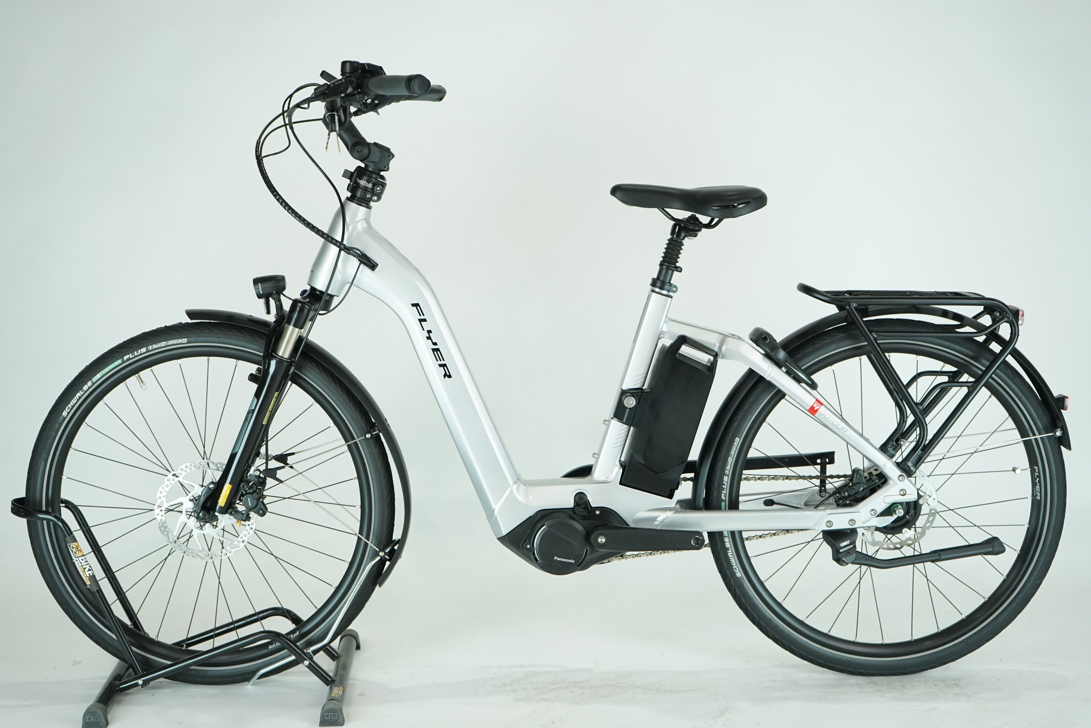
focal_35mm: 55
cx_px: 546
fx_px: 1667
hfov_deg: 36.2
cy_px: 364
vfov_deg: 24.6
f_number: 5.6
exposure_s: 1/200
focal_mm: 55
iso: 1600
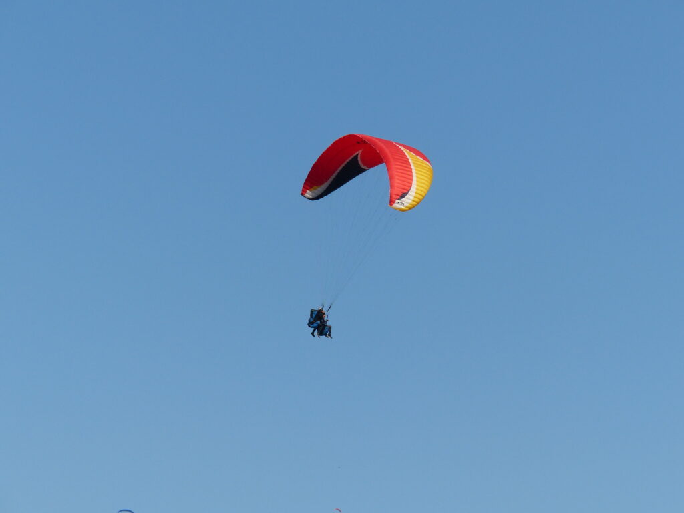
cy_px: 256
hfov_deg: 18.0
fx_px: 2154
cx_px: 342
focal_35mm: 109
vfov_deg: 13.6
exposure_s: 1/1000
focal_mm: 19.6
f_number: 4
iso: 100
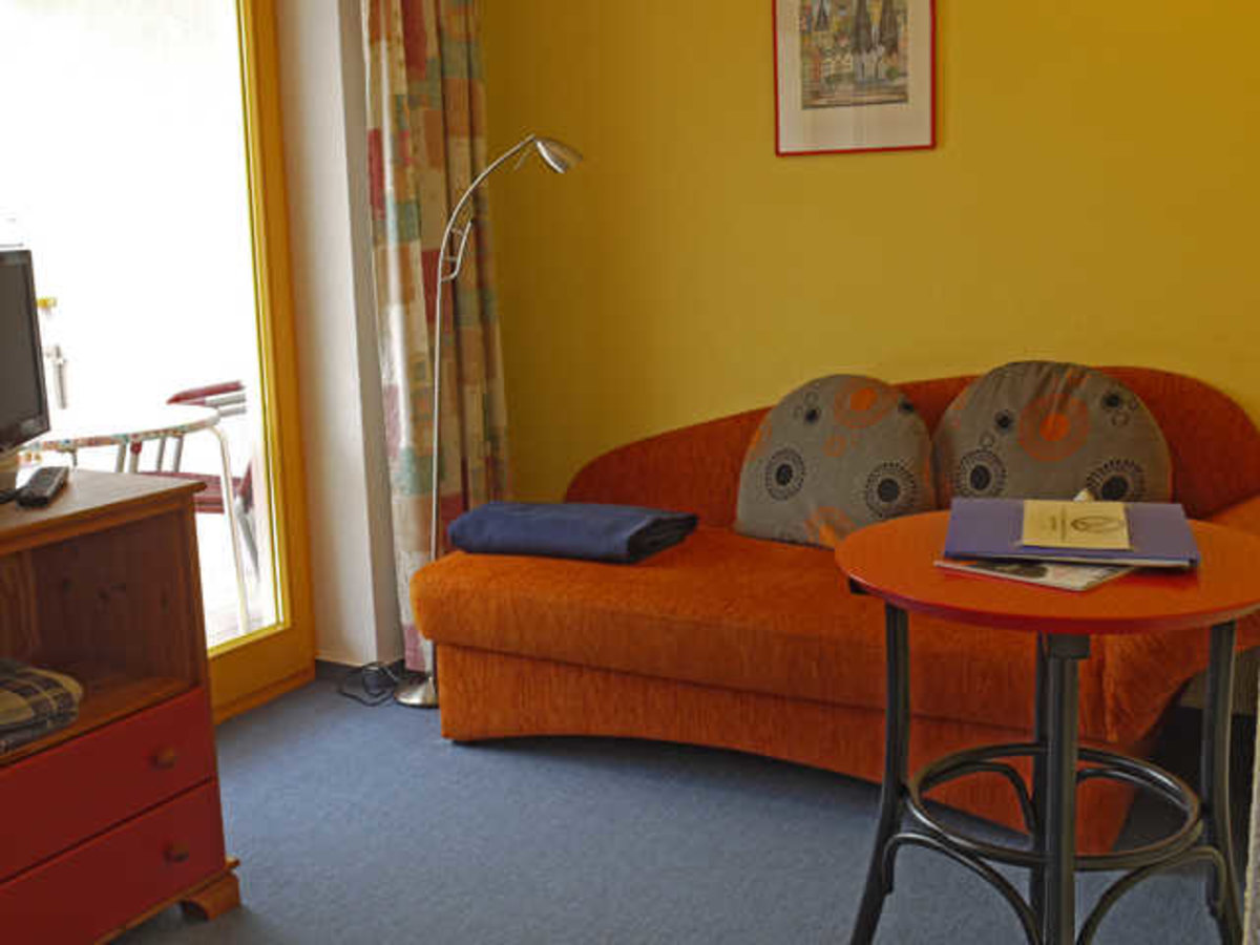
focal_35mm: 38
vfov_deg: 37.7
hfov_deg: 49.0
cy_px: 472
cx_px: 630
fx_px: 1383
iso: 200
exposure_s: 1/3.2
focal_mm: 19
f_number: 10
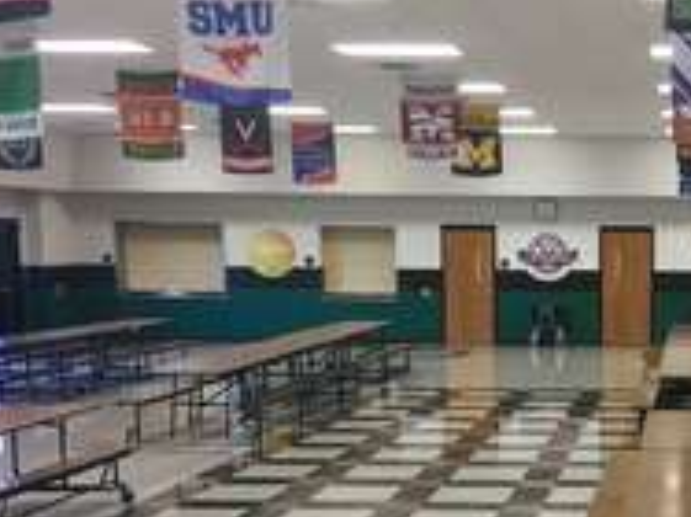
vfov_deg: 23.2
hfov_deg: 29.4
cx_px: 676
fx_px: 1237
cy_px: 432
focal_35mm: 62
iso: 64
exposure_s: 1/30
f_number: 2.2
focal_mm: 4.15
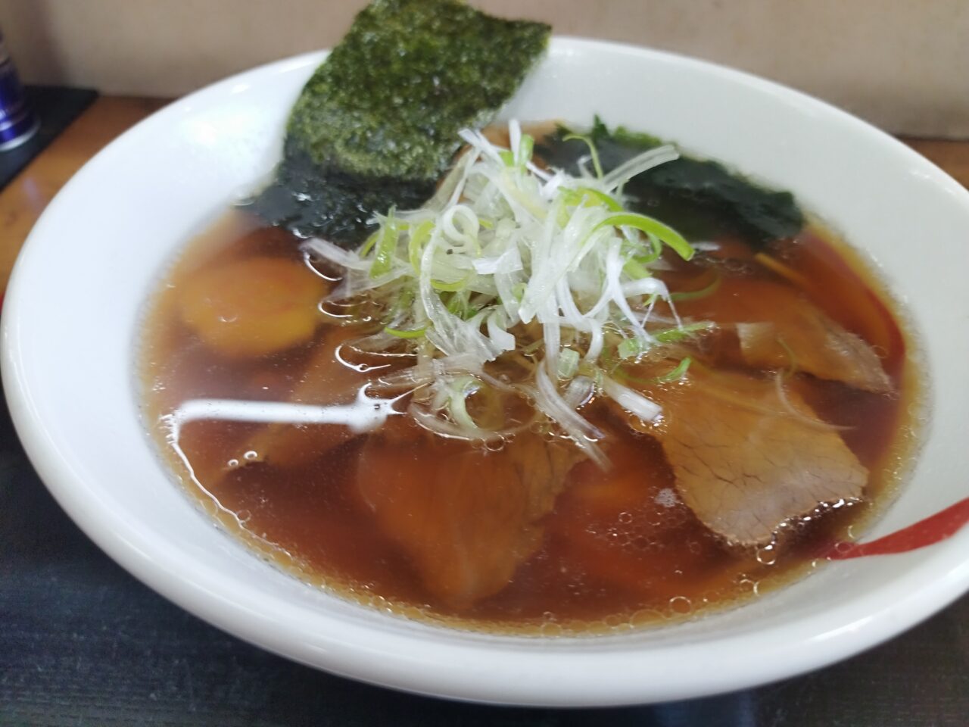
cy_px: 364
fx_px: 756
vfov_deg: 51.4
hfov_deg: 65.3
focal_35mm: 27
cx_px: 484
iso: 85
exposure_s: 1/50
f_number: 1.79
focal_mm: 4.7
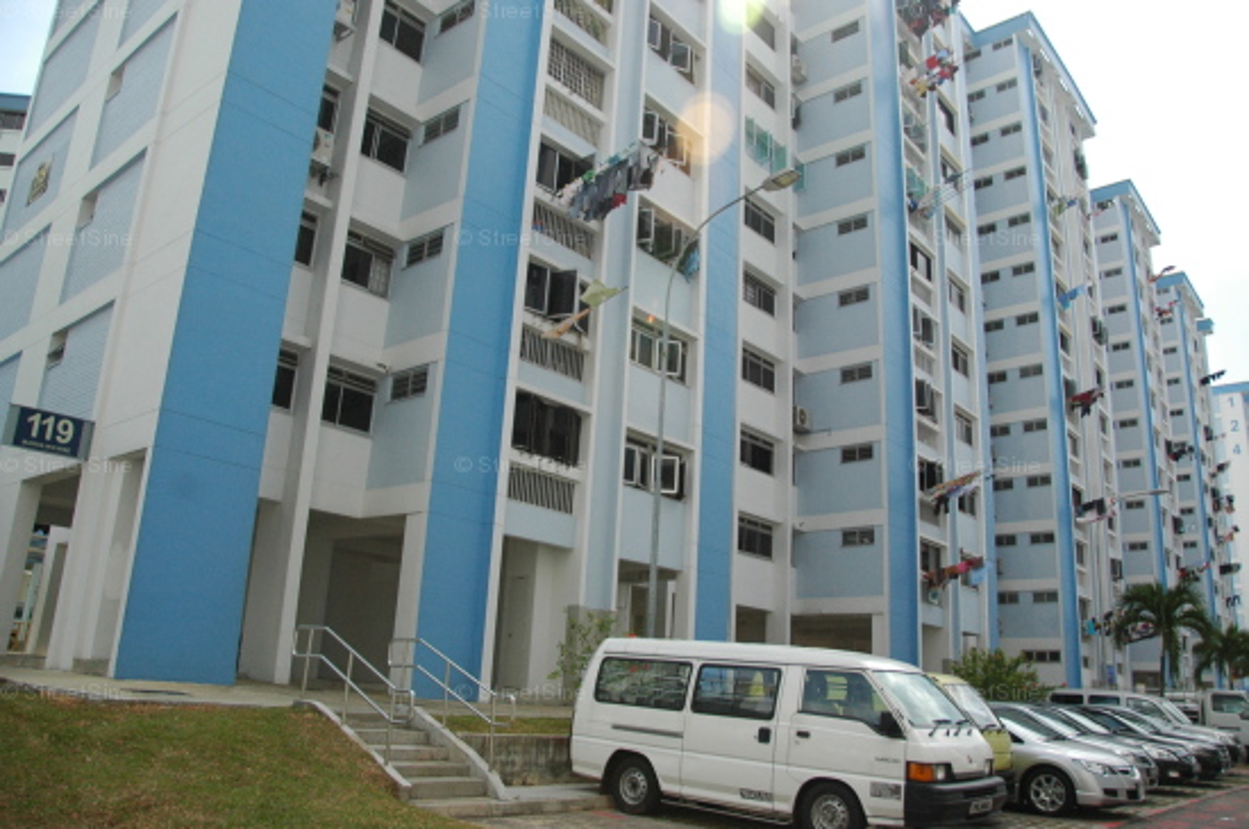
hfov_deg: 67.5
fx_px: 935
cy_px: 414
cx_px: 624
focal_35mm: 27
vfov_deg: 47.8
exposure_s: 1/3200
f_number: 4
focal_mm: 18
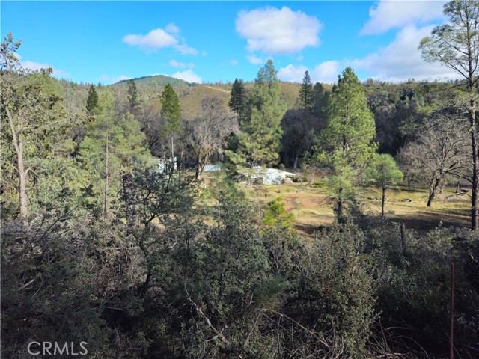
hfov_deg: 73.9
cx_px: 240
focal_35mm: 23
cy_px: 180
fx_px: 318
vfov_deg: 58.9
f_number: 1.8
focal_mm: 5.4
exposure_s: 1/859
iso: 25
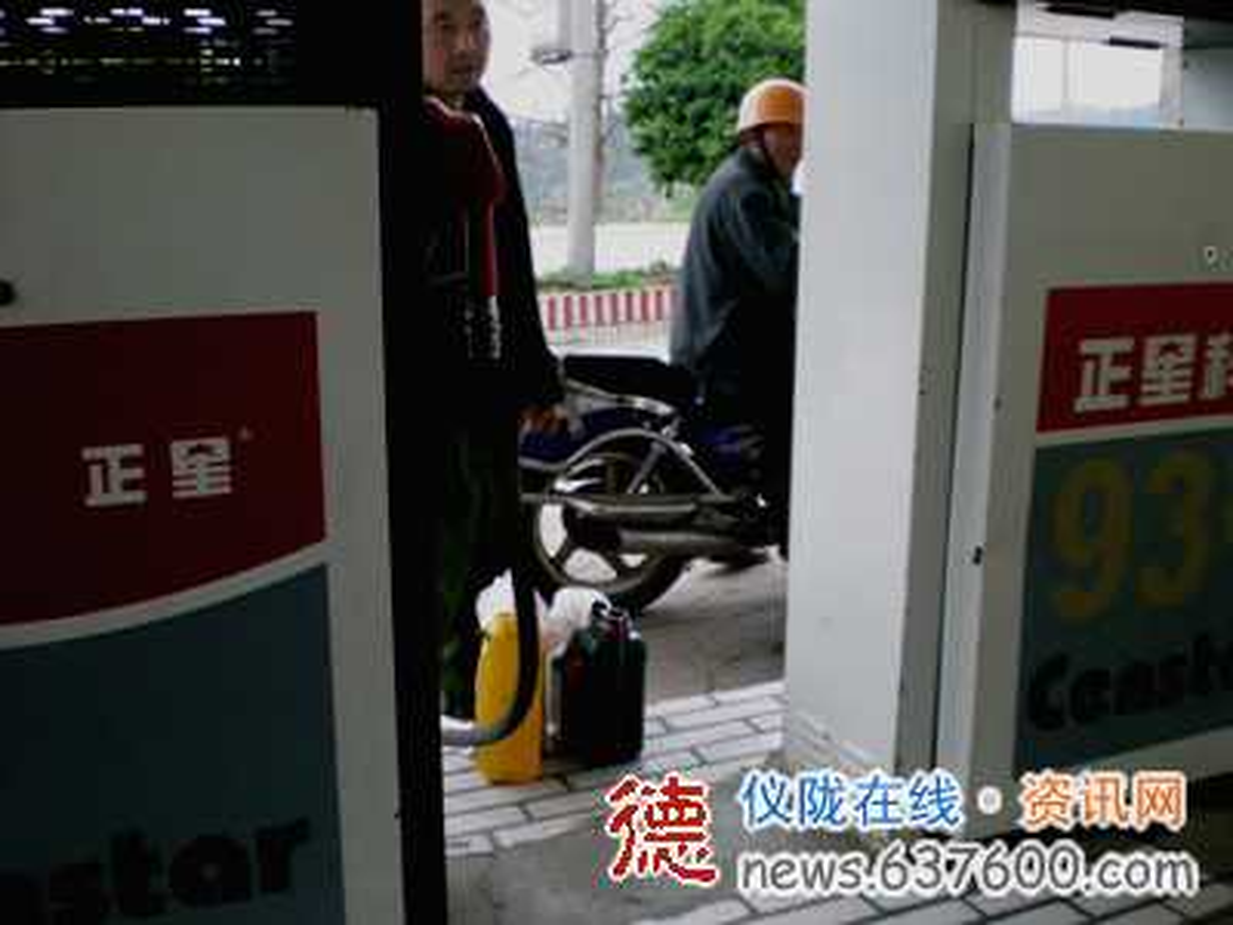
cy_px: 462
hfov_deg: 49.0
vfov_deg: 37.7
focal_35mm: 38
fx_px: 1354
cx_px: 616
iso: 400
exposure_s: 1/65.5
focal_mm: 6.3
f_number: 3.1
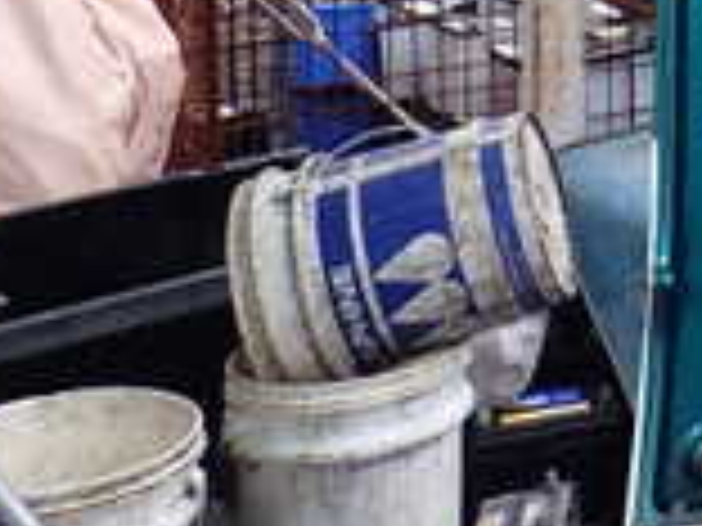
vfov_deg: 13.9
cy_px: -387
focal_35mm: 96
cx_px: 1215
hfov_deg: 17.2
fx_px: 1947
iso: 100
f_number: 2.8
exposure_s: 1/160
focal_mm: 4.5
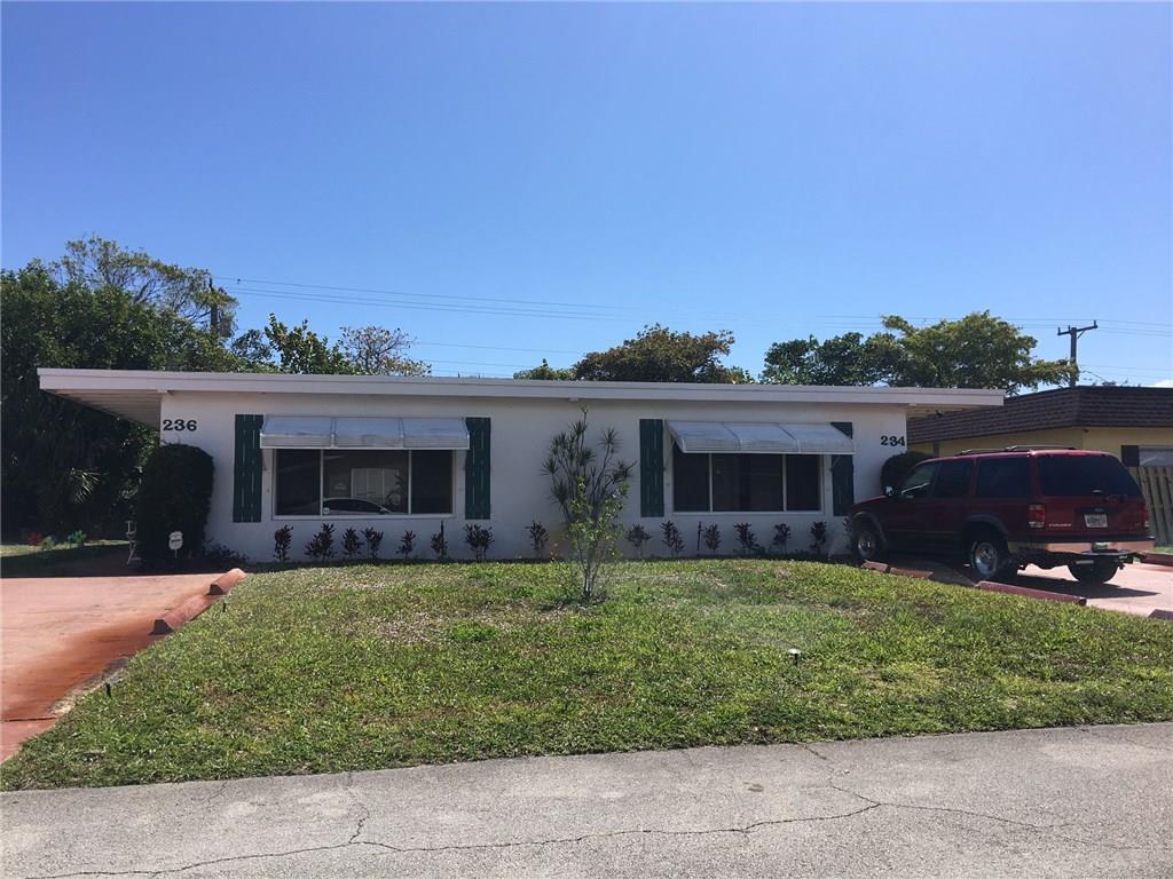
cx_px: 586
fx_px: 983
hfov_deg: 61.7
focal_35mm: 29
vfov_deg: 48.2
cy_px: 440
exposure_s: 1/1972
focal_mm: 4.15
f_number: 2.2
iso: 25
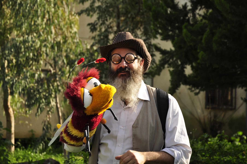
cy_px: 82
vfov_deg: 11.4
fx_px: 822
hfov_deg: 17.1
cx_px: 124
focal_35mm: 120
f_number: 5.3
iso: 200
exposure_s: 1/400
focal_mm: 80
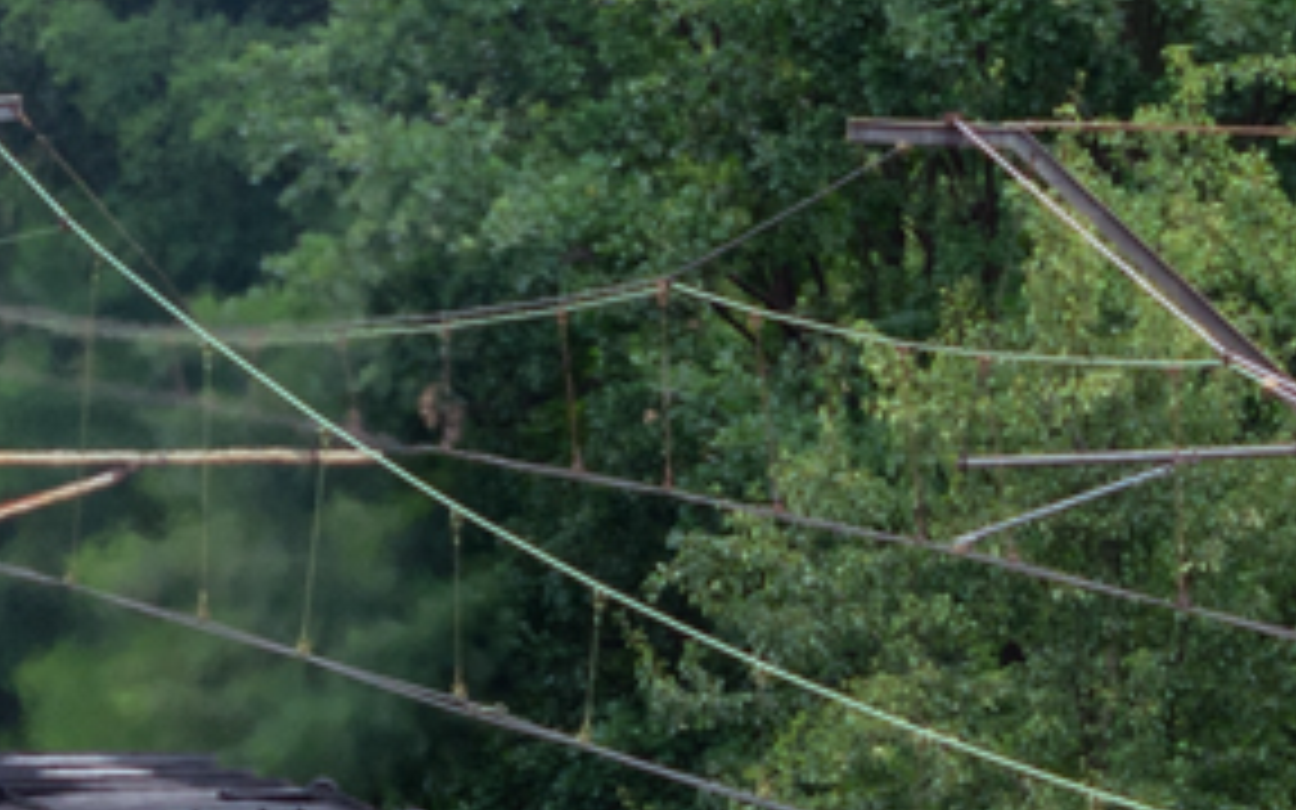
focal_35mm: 697
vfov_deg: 1.9
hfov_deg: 3.0
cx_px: -648
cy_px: 529
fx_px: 24618
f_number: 8
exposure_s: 1/320
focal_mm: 82
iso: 200
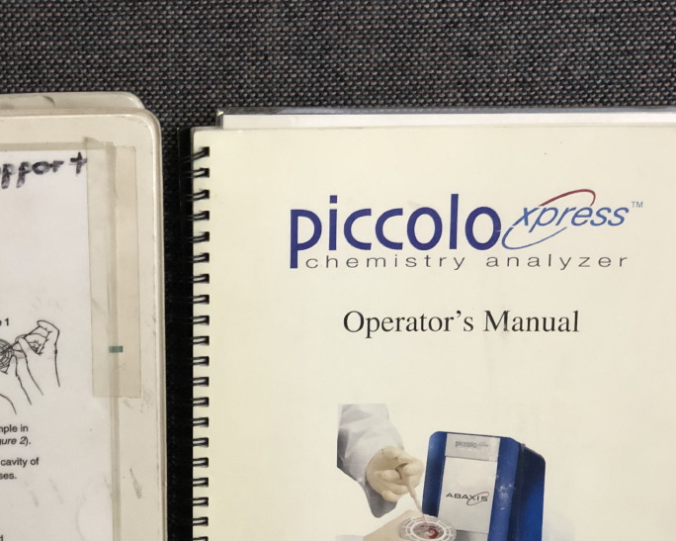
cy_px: 425
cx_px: 136
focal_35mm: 95
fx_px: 1900
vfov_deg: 16.1
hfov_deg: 20.0
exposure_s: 1/30
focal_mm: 6
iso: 125
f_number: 2.4
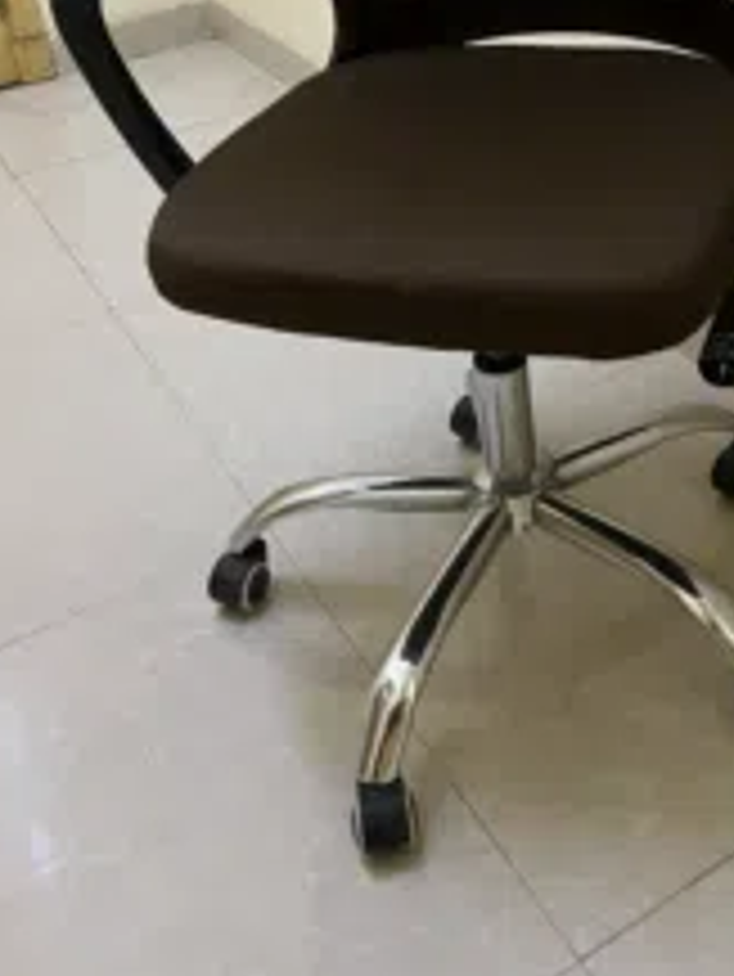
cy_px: 117
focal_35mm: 48
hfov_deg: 29.7
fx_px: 1356
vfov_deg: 37.3
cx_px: 563
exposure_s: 1/50
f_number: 1.5
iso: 400
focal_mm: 5.7
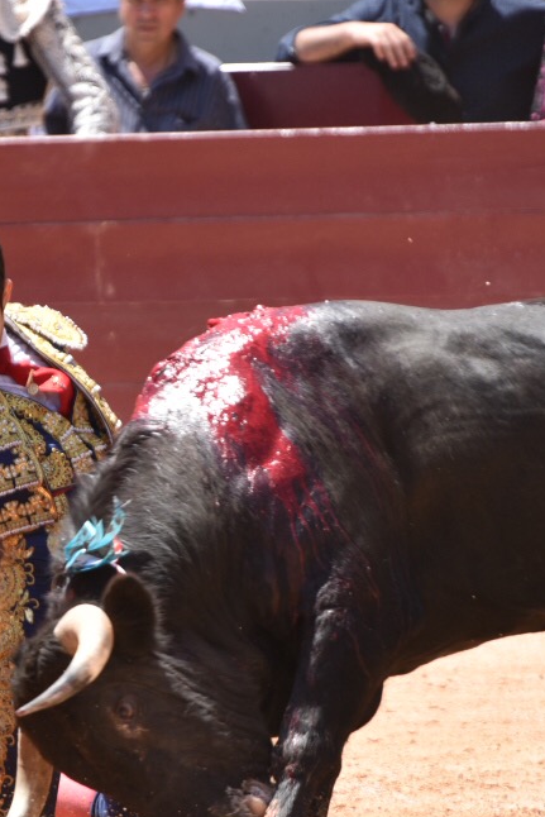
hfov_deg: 2.2
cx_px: 89
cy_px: 463
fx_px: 14229
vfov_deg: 3.3
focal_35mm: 627
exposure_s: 1/800
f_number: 5.6
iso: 400
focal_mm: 250
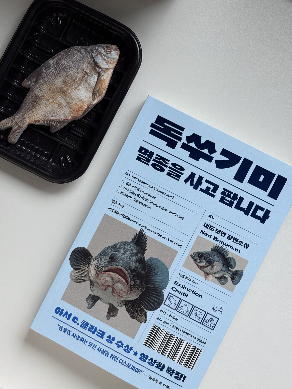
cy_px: 194
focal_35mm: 52
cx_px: 146
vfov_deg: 36.8
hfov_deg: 28.0
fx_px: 585
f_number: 1.6
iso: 50
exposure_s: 1/168
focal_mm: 5.96
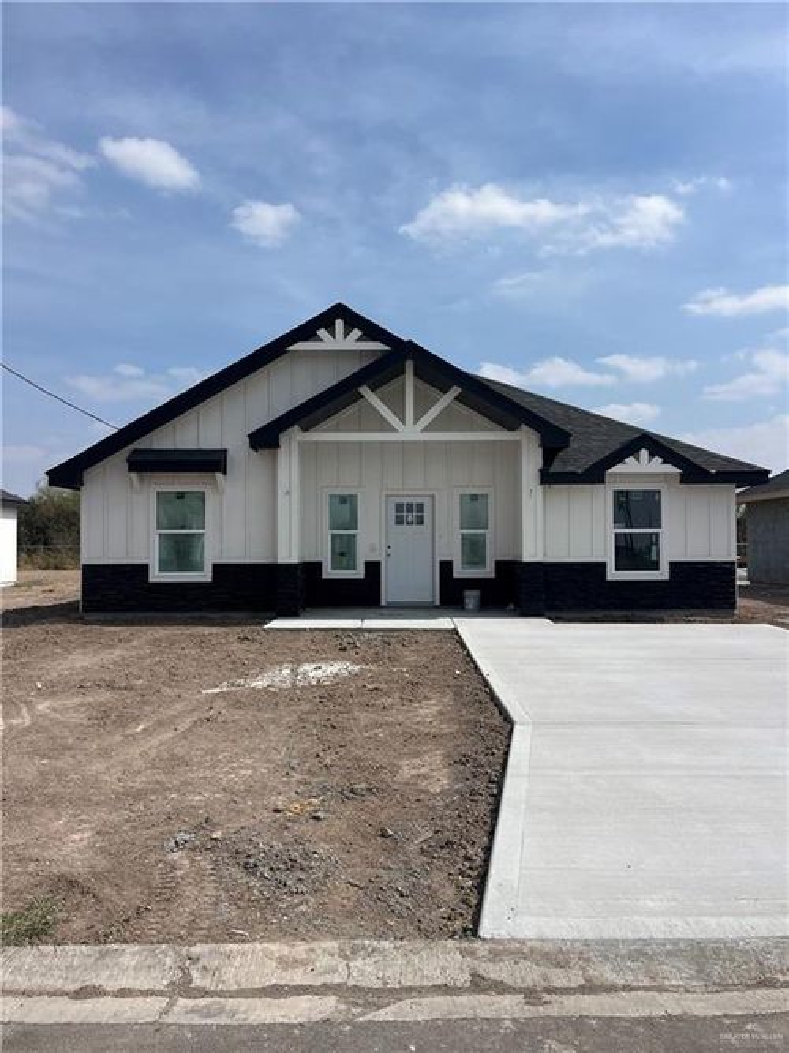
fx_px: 790
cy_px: 526
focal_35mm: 26
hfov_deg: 53.0
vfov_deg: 67.3
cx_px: 394
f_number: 1.6
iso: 50
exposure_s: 1/6494
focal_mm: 5.1
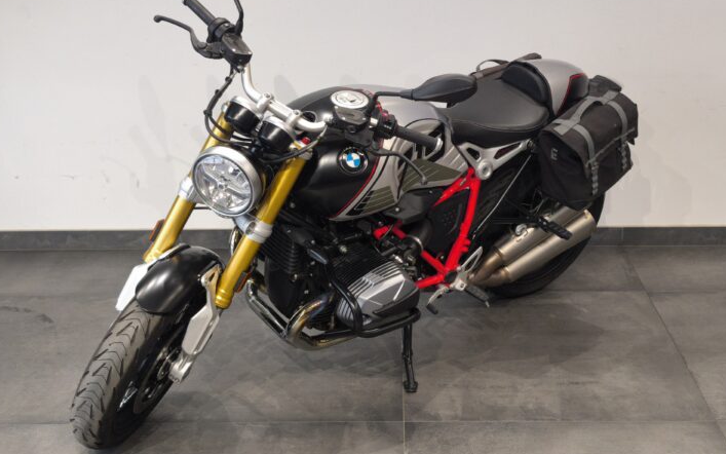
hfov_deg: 38.2
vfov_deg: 24.4
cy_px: 198
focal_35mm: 53
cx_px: 386
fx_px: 1049
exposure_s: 1/100
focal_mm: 6.57
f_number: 1.6
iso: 250
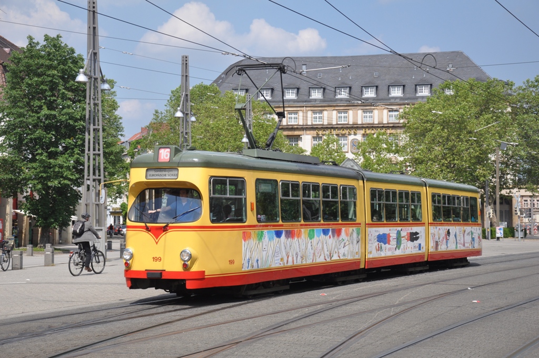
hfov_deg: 27.0
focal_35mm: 75
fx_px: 1121
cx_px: 270
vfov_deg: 18.1
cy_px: 179
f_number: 5.6
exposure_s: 1/1500
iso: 400
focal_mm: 50
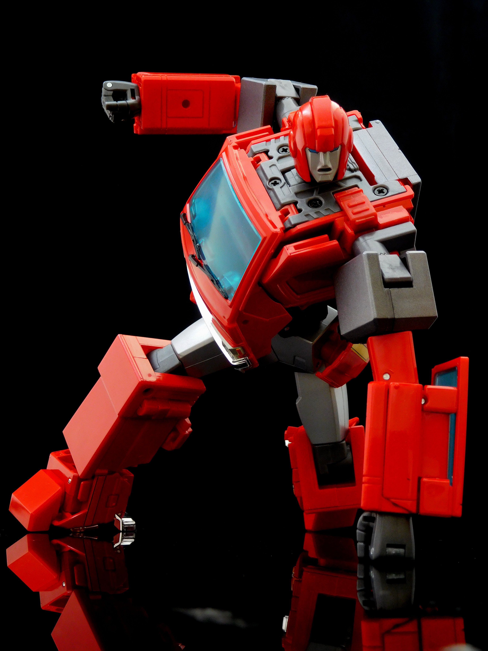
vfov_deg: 42.1
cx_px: 244
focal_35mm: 45
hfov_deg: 32.2
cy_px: 326
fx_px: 846
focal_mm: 8
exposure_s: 1
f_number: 4
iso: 200
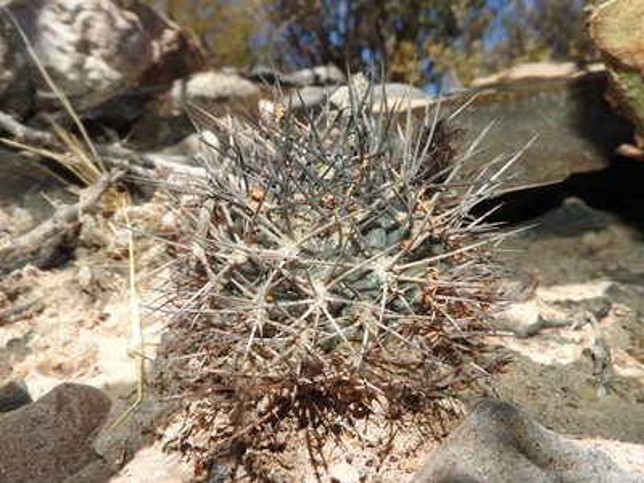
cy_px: 242
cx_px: 322
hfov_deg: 60.0
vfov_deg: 46.8
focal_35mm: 30
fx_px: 558
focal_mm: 5.4
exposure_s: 1/500
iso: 100
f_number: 5
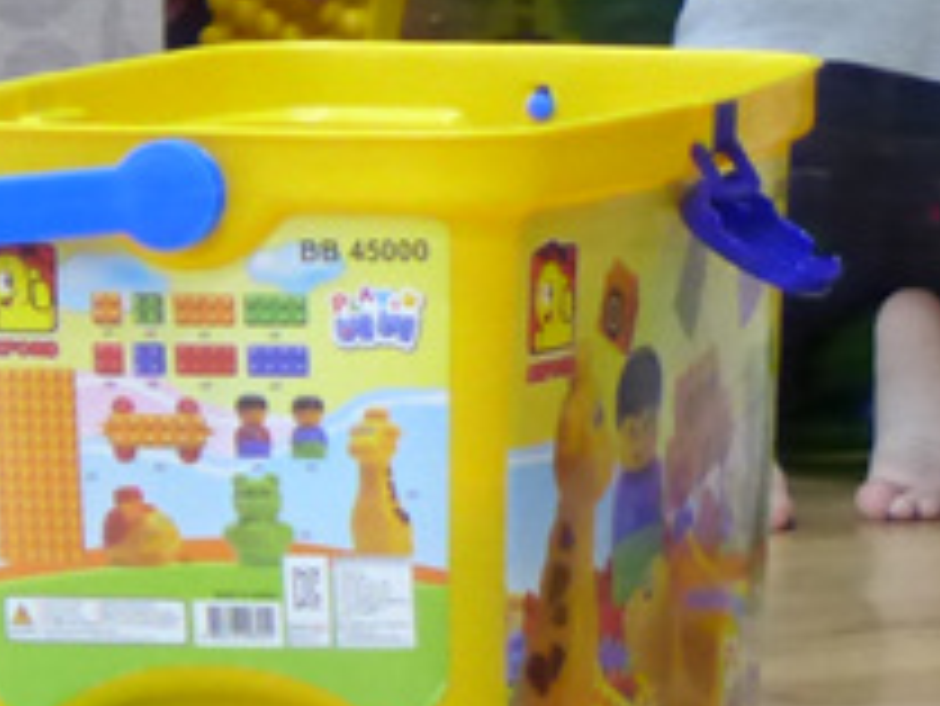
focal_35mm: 344
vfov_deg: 4.3
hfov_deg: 5.7
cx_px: 1696
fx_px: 9347
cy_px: 58
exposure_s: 1/200
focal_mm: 17.7
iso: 1600
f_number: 2.3
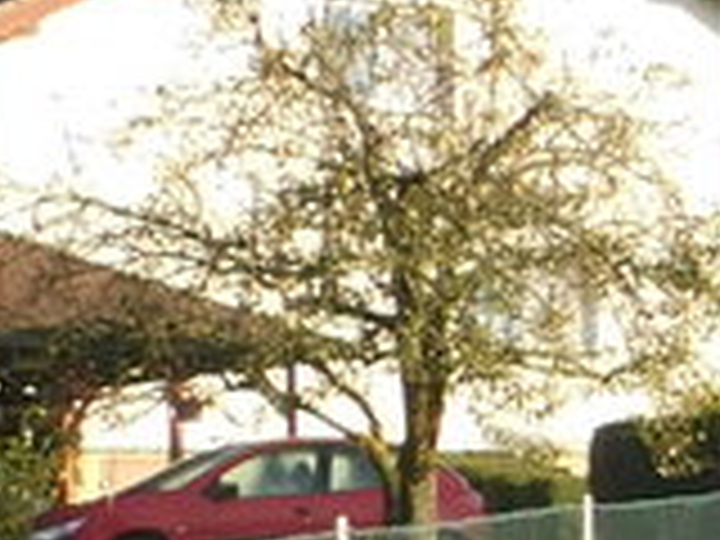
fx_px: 3598
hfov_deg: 9.7
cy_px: 418
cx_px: 1881
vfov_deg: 8.6
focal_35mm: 173
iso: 125
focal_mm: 4
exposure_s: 1/500
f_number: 3
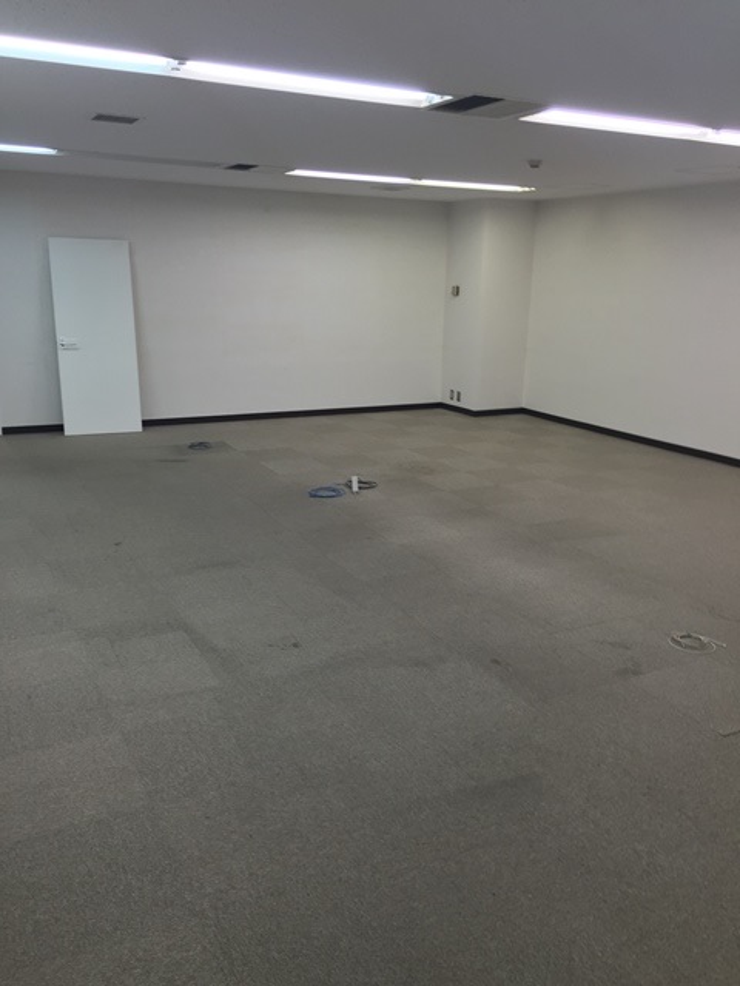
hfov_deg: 48.2
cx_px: 370
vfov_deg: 61.7
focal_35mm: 29
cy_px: 493
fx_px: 827
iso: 40
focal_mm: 4.15
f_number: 2.2
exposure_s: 1/40
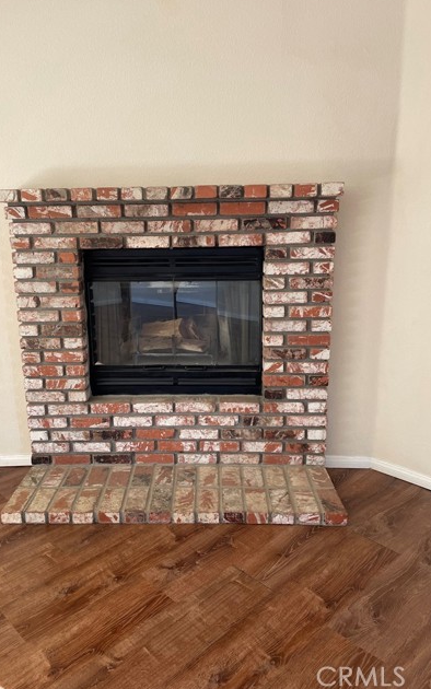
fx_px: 526
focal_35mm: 28
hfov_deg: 44.4
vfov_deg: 66.5
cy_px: 342
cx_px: 185
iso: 80
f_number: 1.6
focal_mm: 4.2
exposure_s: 1/121
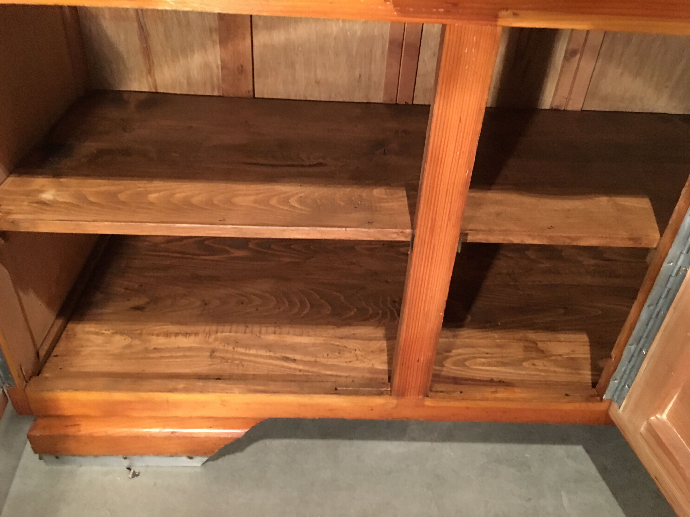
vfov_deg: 48.2
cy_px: 258
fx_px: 578
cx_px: 345
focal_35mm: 29
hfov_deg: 61.7
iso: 125
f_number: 2.2
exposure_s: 1/4
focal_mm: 4.15
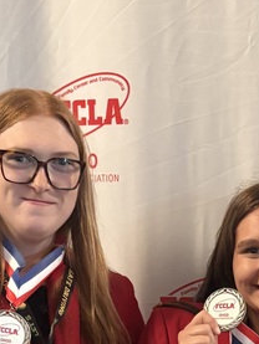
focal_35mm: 96
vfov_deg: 18.1
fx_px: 957
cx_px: 218
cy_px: 523
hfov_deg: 15.3
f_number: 1.6
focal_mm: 5.96
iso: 800
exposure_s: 1/30
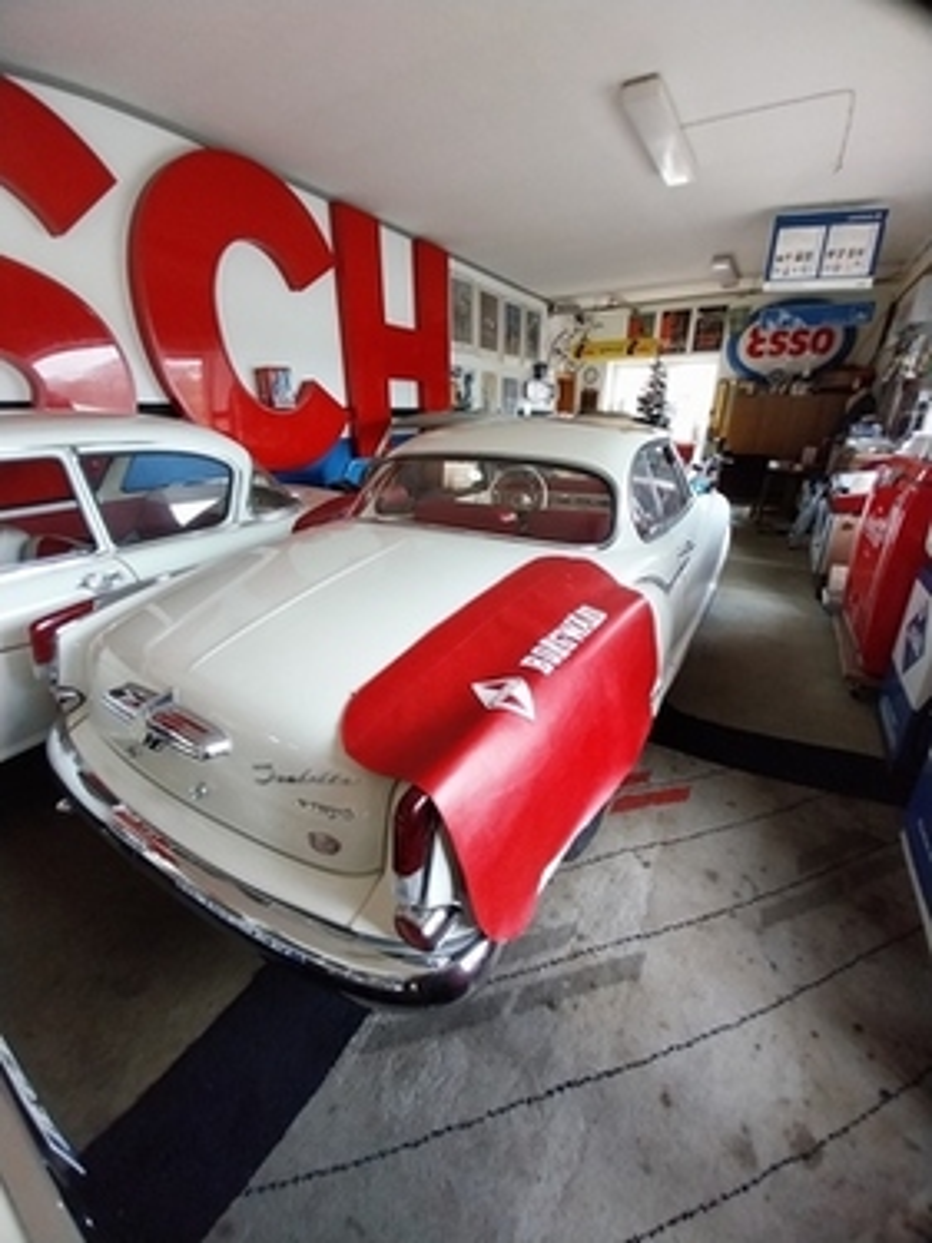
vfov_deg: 106.2
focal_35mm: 13
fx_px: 467
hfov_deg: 89.9
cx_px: 466
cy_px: 622
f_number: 2.2
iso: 200
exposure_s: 1/50.1
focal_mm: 1.13
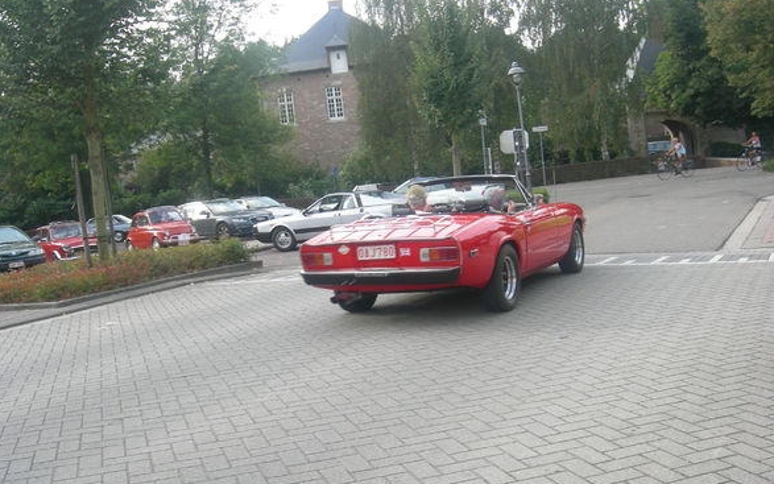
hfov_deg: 50.4
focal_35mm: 39
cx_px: 390
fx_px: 823
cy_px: 268
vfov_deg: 32.7
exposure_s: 1/115
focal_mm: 7.5
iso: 64
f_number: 3.8
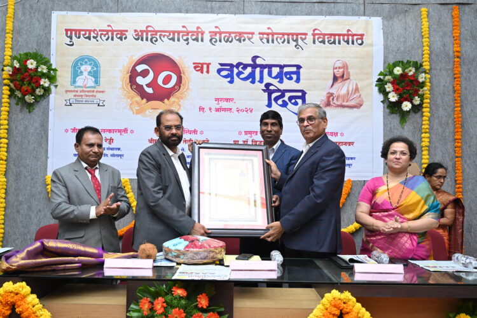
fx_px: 464
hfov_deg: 54.4
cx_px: 238
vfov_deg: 37.9
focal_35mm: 35
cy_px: 159
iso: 1250
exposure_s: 1/160
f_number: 4.5
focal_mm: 35
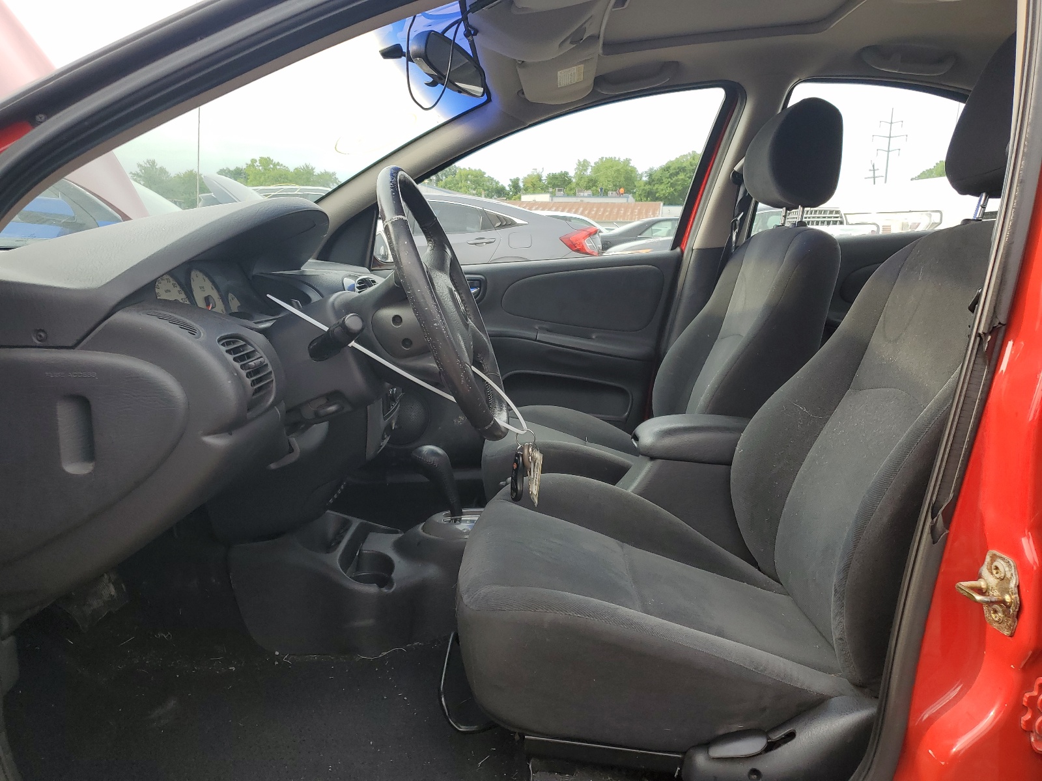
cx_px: 521
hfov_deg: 67.3
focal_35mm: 26
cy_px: 390
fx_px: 783
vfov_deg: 53.1
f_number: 1.5
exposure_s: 1/500
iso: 50
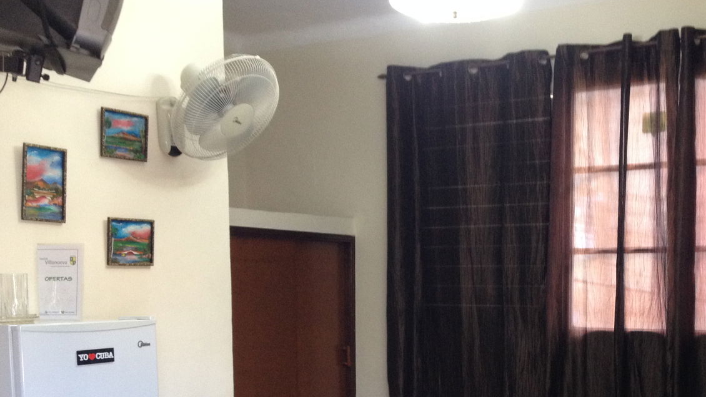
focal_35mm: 54
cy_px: 367
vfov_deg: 21.7
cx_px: 490
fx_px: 1011
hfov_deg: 37.9
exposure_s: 1/20
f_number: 2.4
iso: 160
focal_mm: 4.28
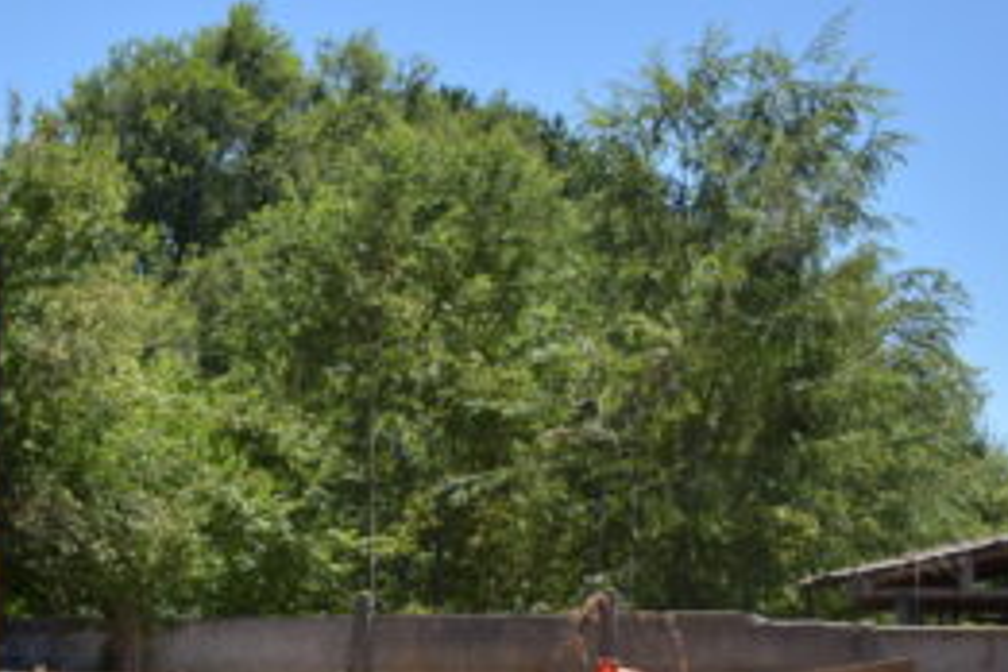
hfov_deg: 22.4
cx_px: -95
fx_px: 2408
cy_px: 687
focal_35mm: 86
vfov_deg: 15.6
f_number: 5.6
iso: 400
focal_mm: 22
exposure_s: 1/2000
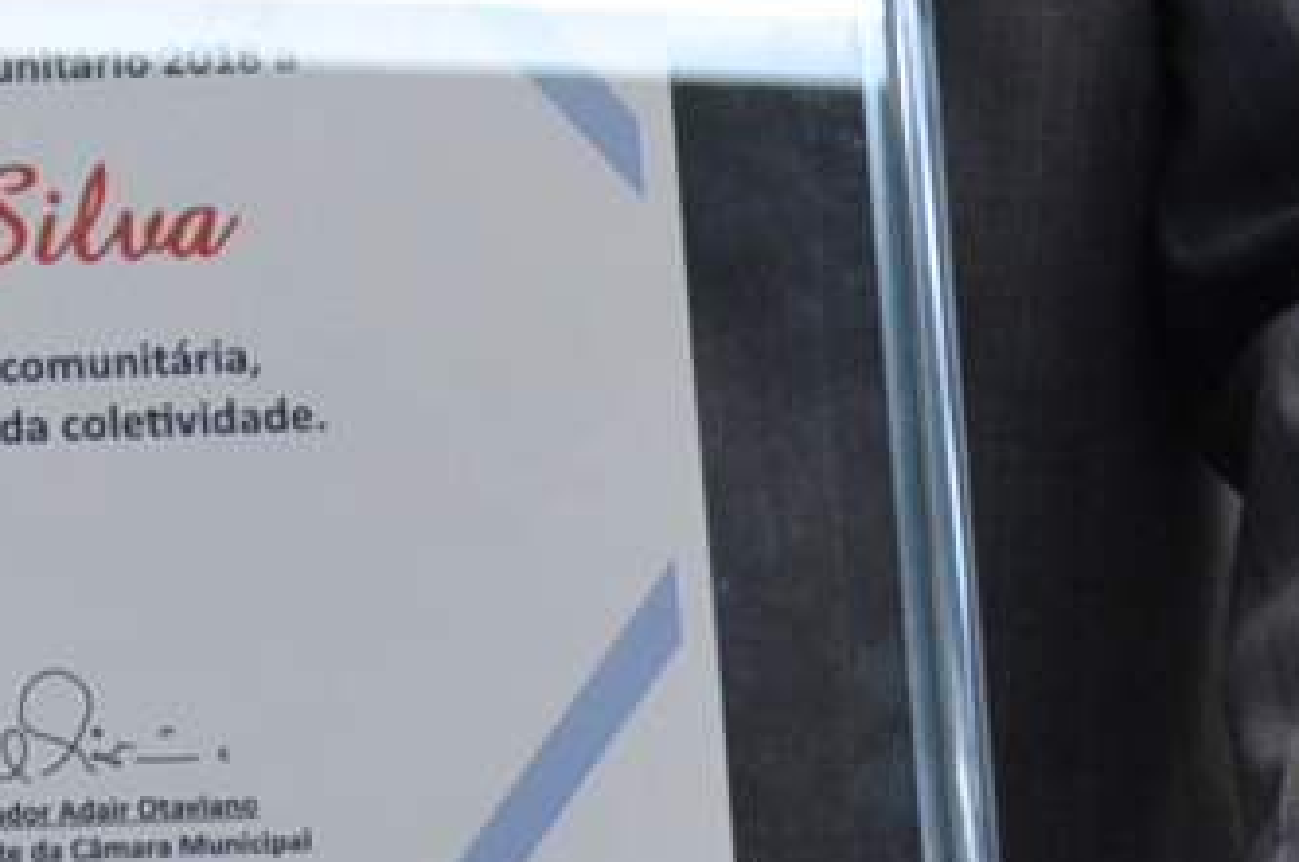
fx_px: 11133
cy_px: -702
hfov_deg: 6.5
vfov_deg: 4.4
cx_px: -1268
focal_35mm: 309
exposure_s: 1/80
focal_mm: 32
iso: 640
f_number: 4.2
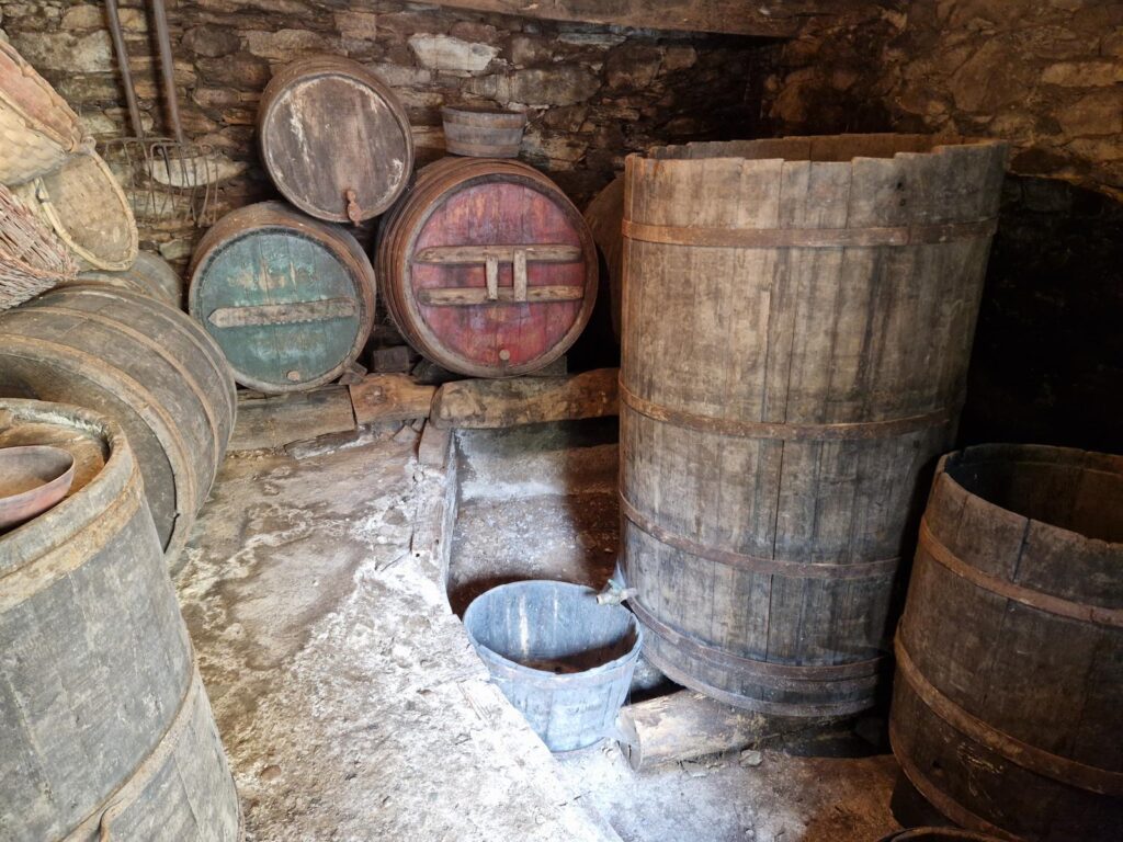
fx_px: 746
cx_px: 562
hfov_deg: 73.9
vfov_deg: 58.9
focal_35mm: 23
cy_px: 421
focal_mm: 5.4
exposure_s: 1/25
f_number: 1.8
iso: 640
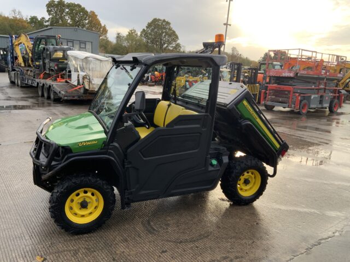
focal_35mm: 29
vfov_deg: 48.2
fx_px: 293
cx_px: 175
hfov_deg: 61.7
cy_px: 131
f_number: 1.8
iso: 16
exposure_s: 1/248
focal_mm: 3
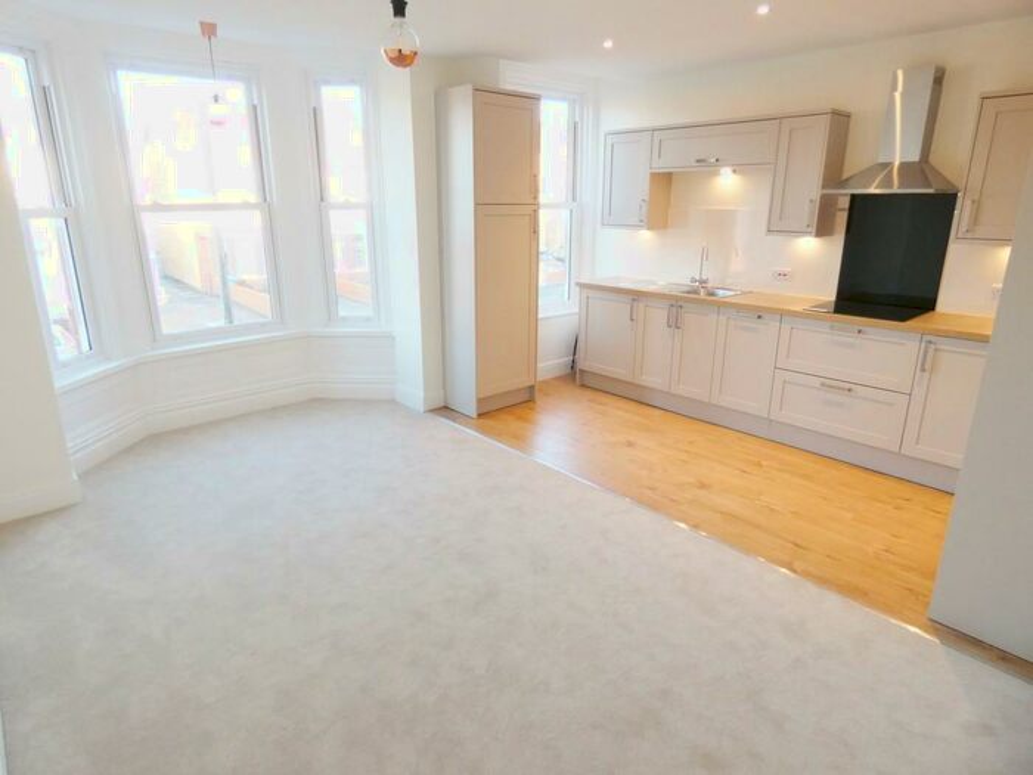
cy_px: 388
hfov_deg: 81.7
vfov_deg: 66.0
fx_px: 597
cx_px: 516
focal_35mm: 20
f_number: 2.8
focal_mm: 3.6
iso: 125
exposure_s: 1/60
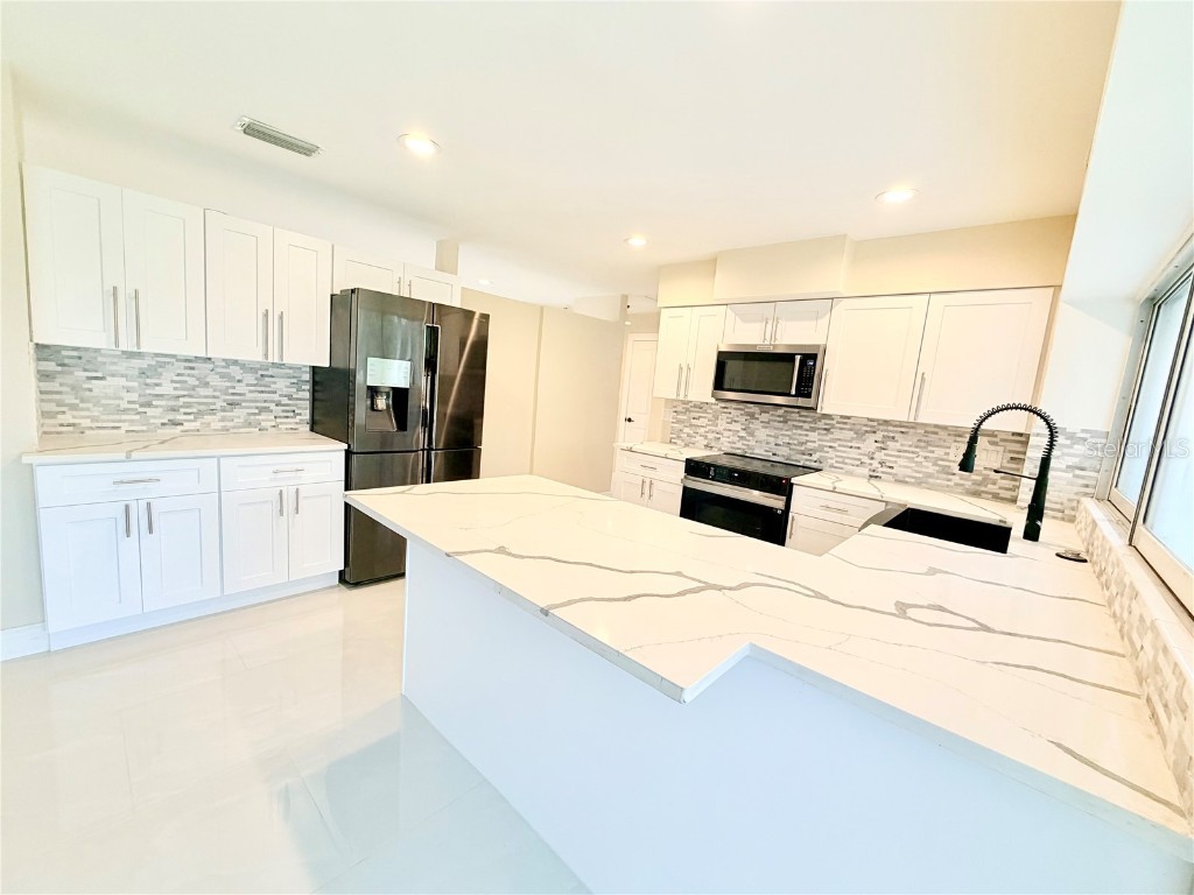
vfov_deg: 85.7
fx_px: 483
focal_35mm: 14
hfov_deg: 102.1
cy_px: 448
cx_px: 597
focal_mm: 2.22
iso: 200
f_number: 2.2
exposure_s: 1/120
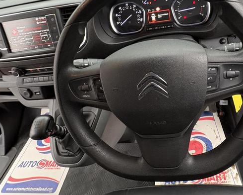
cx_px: 151
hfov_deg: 67.1
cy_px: 45
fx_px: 180
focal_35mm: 25
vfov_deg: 53.8
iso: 320
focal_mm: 2.22
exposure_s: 1/60
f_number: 2.2
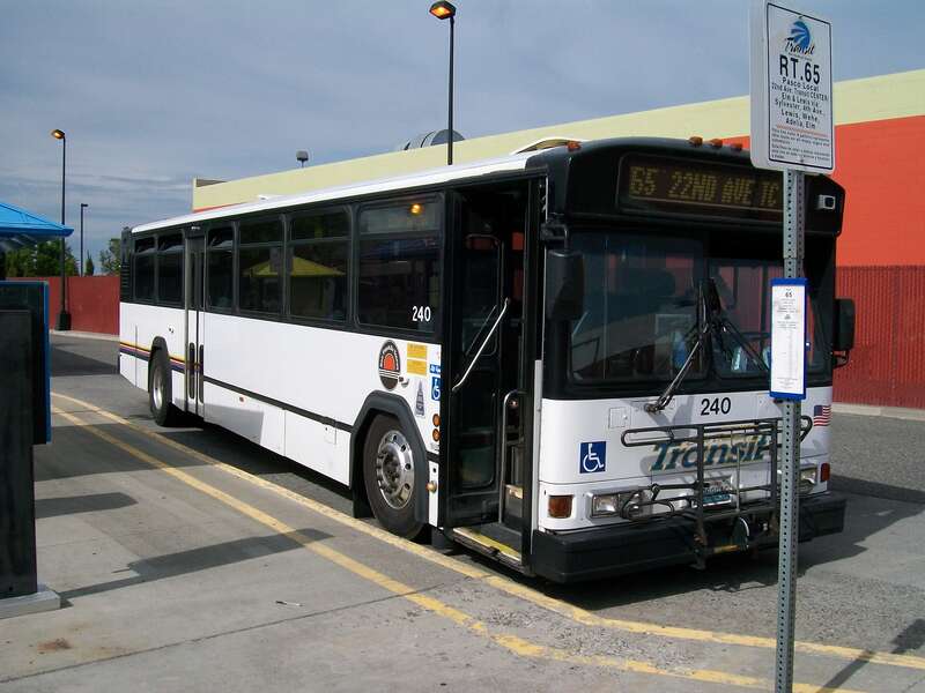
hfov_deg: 51.4
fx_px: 962
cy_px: 346
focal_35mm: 36
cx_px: 462
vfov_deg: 39.7
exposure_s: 1/1000
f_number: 4.8
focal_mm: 6
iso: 80
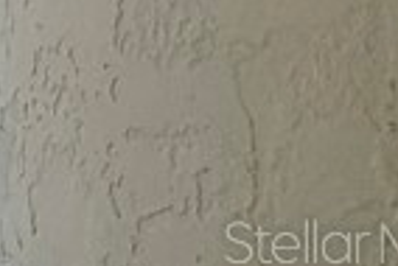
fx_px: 1162
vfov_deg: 13.0
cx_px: -947
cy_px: 241
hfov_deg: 10.0
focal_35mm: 105
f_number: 2.2
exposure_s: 1/120
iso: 80
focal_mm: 2.22
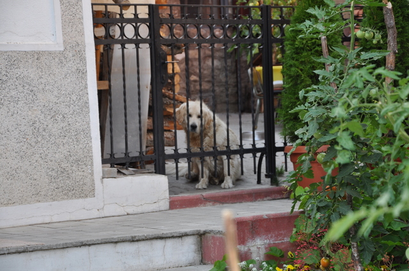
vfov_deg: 11.4
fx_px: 1362
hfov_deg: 17.1
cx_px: 204
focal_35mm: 120
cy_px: 136
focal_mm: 80
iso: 200
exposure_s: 1/125
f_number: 5.3
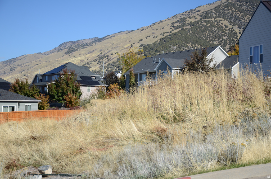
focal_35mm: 68
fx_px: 507
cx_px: 136
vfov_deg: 20.1
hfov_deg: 29.9
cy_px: 90
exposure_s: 1/800
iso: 100
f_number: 4.5
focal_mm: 45
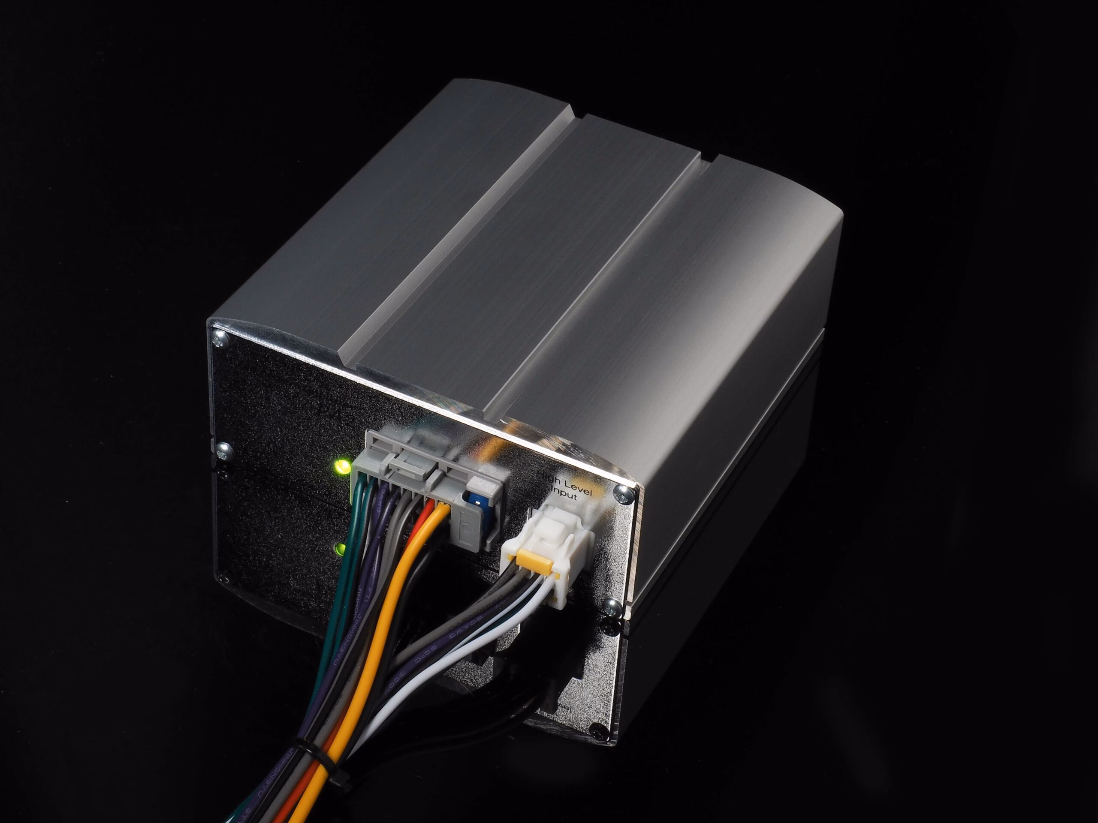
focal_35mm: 78
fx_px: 2474
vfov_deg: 18.9
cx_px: 549
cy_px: 412
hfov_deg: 25.0
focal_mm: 39
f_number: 22
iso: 100
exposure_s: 4
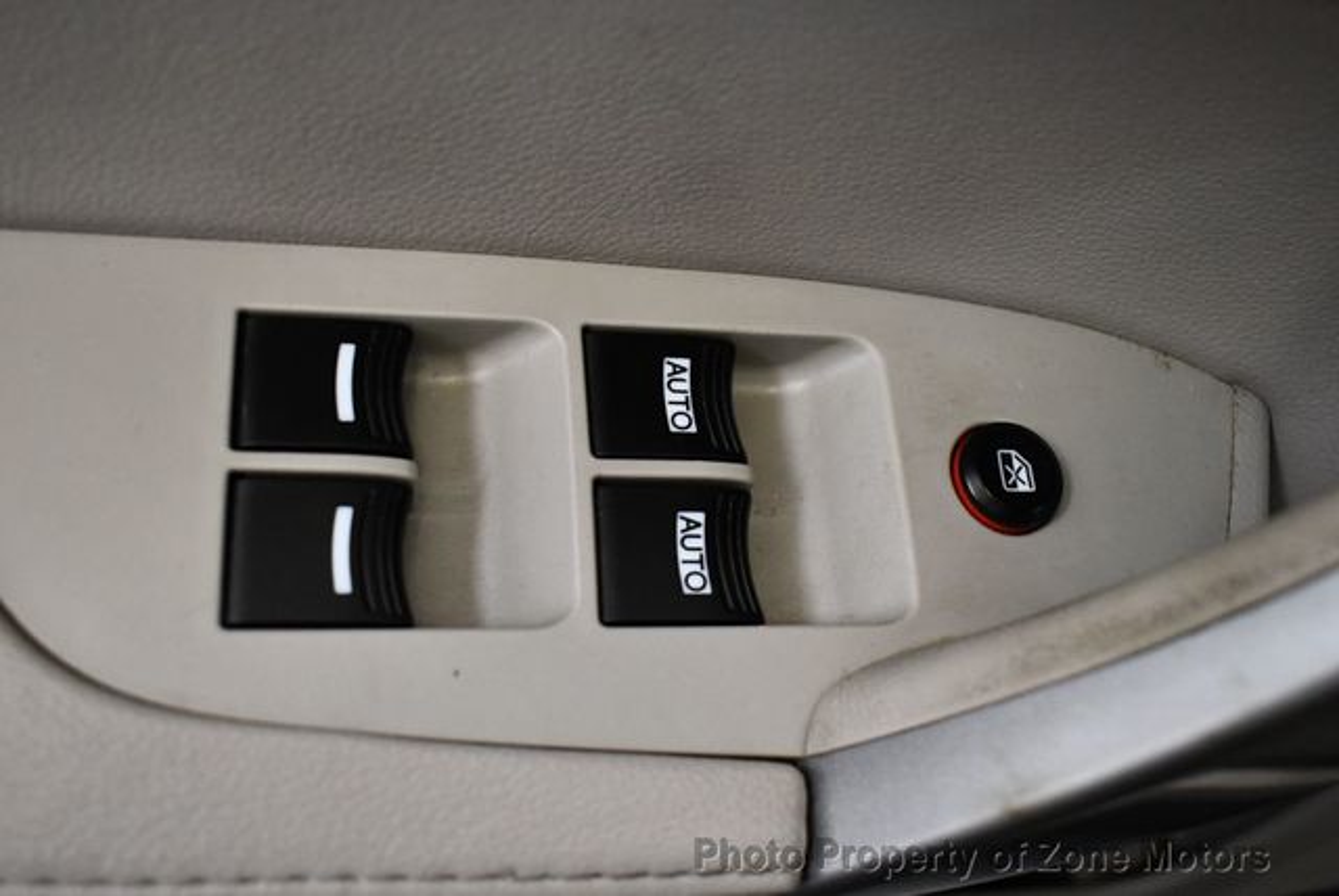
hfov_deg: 53.1
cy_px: 448
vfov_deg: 36.9
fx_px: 1340
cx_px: 670
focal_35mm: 36
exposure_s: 1/125
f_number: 3.5
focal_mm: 18
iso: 1800
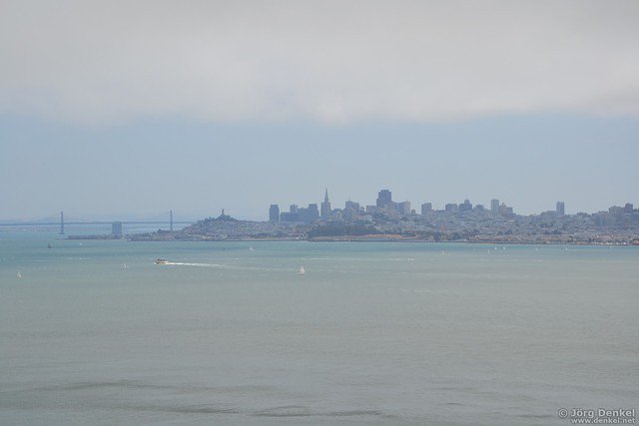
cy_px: 213
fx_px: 1331
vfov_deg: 18.2
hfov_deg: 27.0
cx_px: 320
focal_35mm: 75
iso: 100
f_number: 9
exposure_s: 1/320
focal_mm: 50
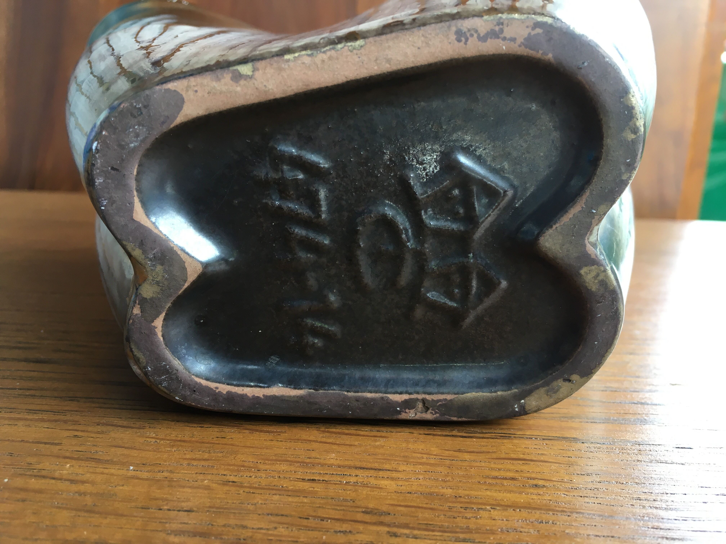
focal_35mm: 29
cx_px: 363
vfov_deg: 48.2
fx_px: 608
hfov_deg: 61.7
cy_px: 272
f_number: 2.2
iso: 25
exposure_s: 1/33
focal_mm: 4.15
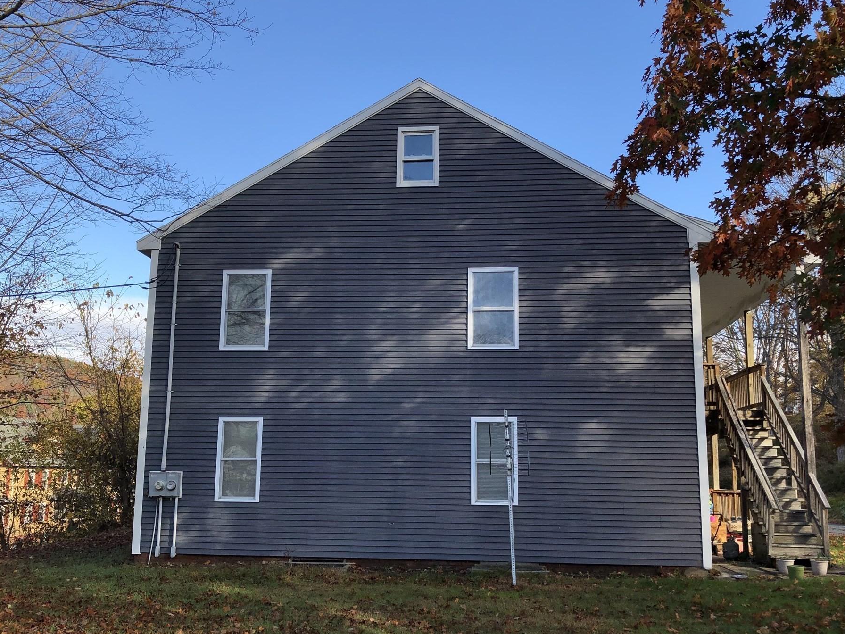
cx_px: 436
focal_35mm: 32
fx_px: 781
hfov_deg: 56.8
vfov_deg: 44.1
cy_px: 357
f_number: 1.8
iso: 20
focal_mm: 3.99
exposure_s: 1/934
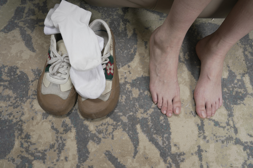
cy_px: 84
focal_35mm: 30
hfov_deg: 61.9
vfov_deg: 43.6
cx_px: 126
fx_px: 211
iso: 125
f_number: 13
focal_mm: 30
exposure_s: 1/125
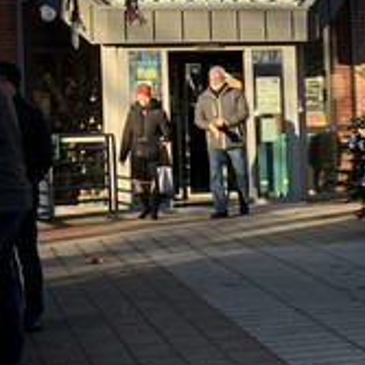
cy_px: 187
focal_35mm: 139
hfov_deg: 11.7
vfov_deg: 12.6
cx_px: 640
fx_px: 1658
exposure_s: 1/571
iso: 32
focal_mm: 3.99
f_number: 1.8
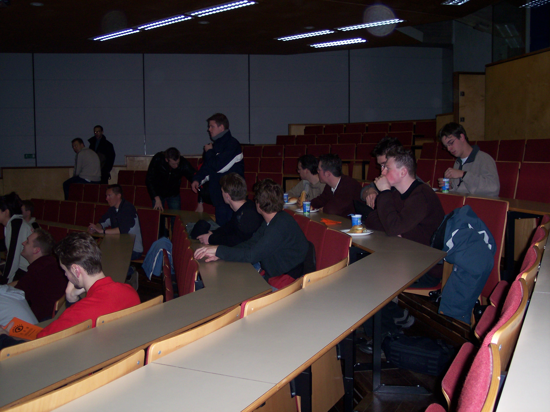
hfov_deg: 49.0
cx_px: 275
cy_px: 206
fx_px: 603
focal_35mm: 38
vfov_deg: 37.7
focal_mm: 8
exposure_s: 1/30
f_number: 2.8
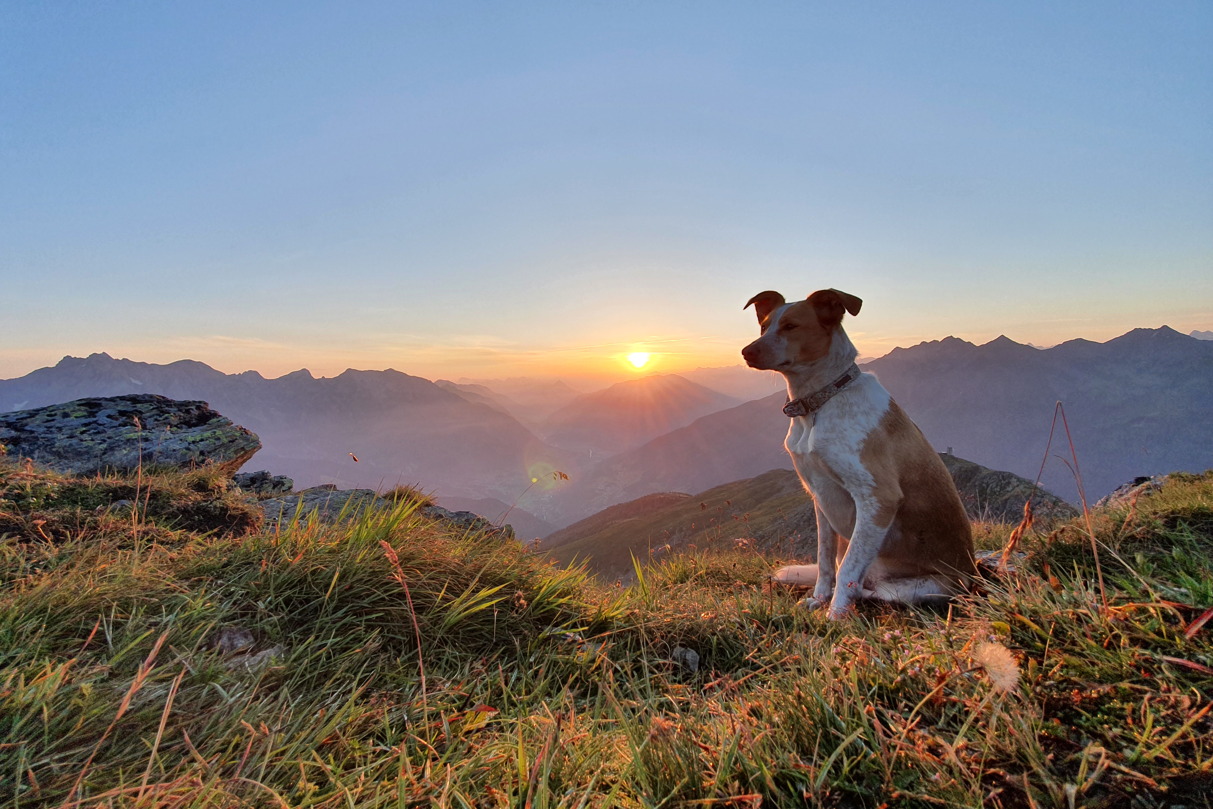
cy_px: 421
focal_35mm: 14
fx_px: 472
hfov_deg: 104.2
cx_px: 588
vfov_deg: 81.2
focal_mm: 1.8
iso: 50
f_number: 2.2
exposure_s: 1/213
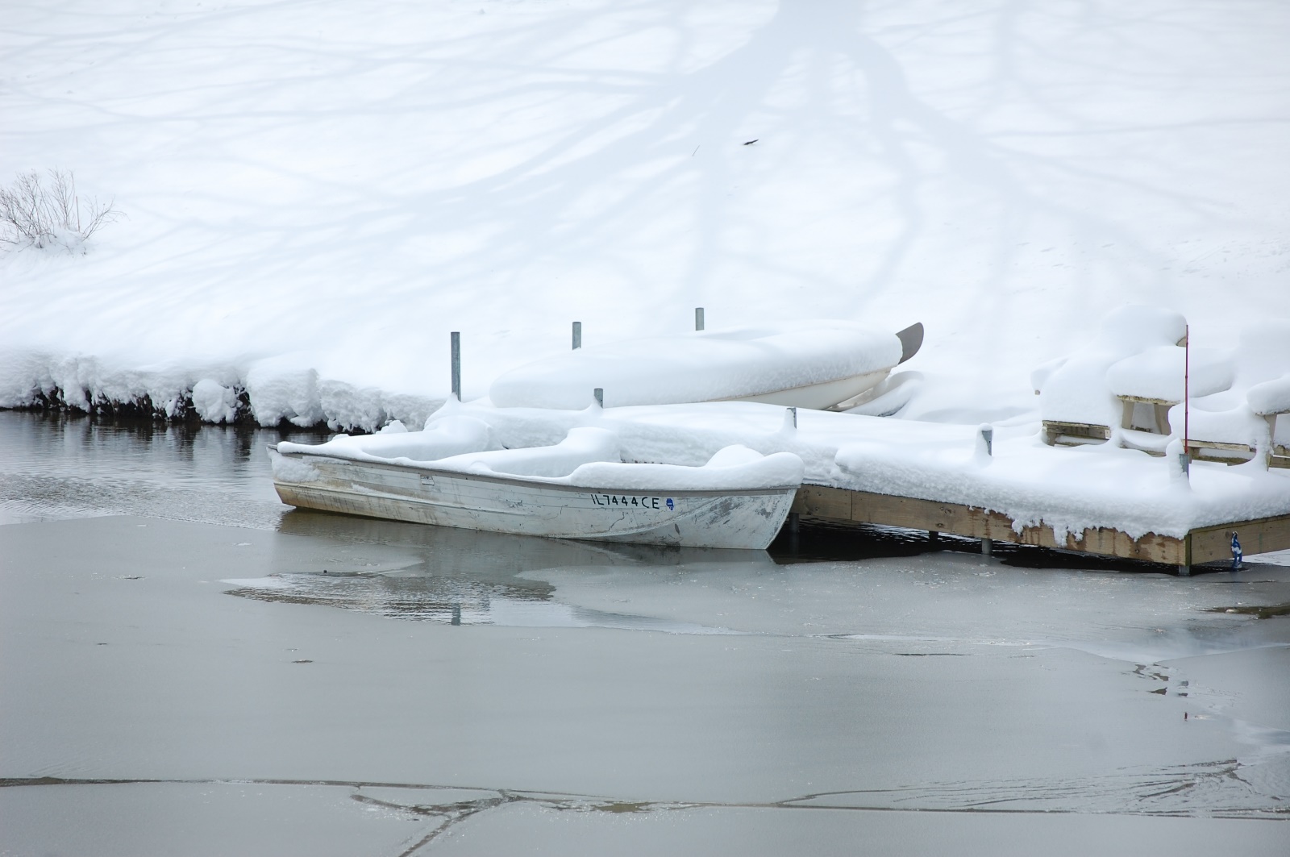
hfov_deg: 11.0
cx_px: 645
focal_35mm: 188
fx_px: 6711
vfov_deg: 7.3
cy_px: 428
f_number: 8
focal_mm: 125
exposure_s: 1/1000
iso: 200
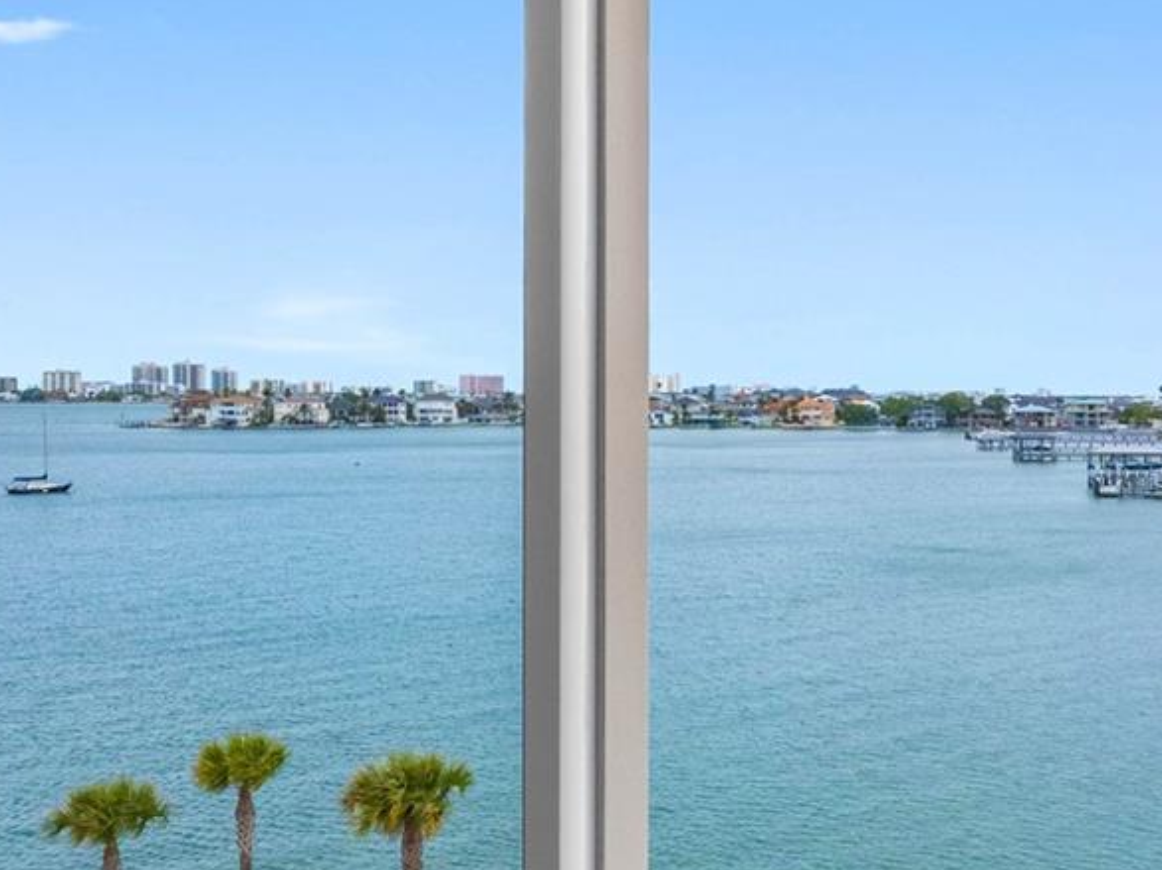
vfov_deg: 34.2
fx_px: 1409
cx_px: 769
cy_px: 351
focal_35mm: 42
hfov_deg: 44.2
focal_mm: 16
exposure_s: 1/125
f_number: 11
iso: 1600
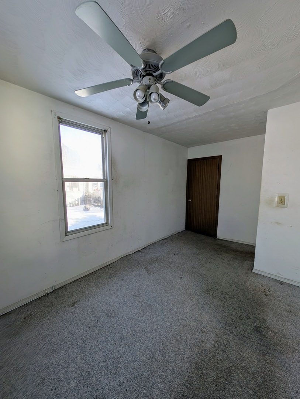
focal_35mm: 12
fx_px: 138
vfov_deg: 110.5
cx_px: 150
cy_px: 200
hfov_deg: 94.6
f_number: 1.95
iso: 49
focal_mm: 2.23
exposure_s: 1/248
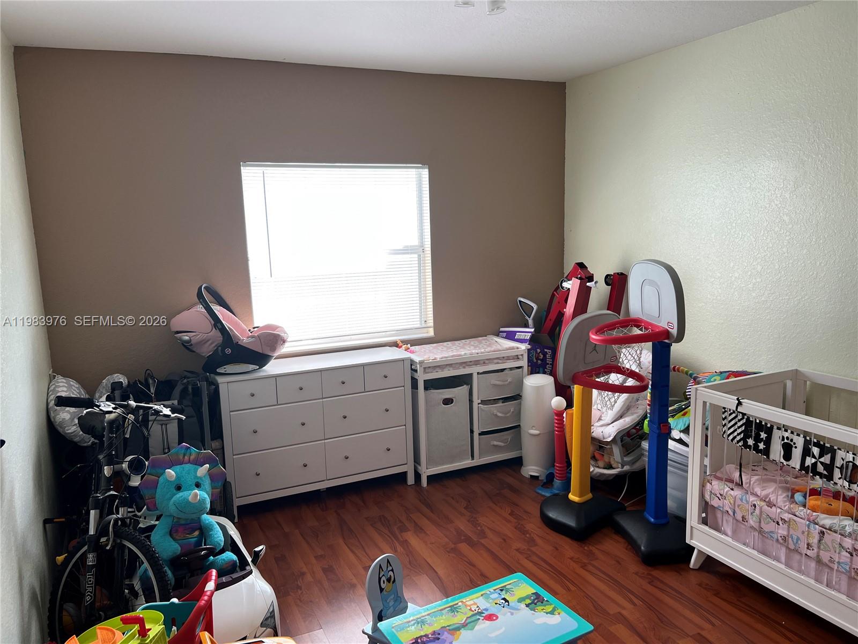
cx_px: 429
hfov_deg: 67.3
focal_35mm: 26
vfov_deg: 53.1
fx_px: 644
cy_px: 322
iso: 64
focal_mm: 5.7
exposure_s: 1/121
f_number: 1.5
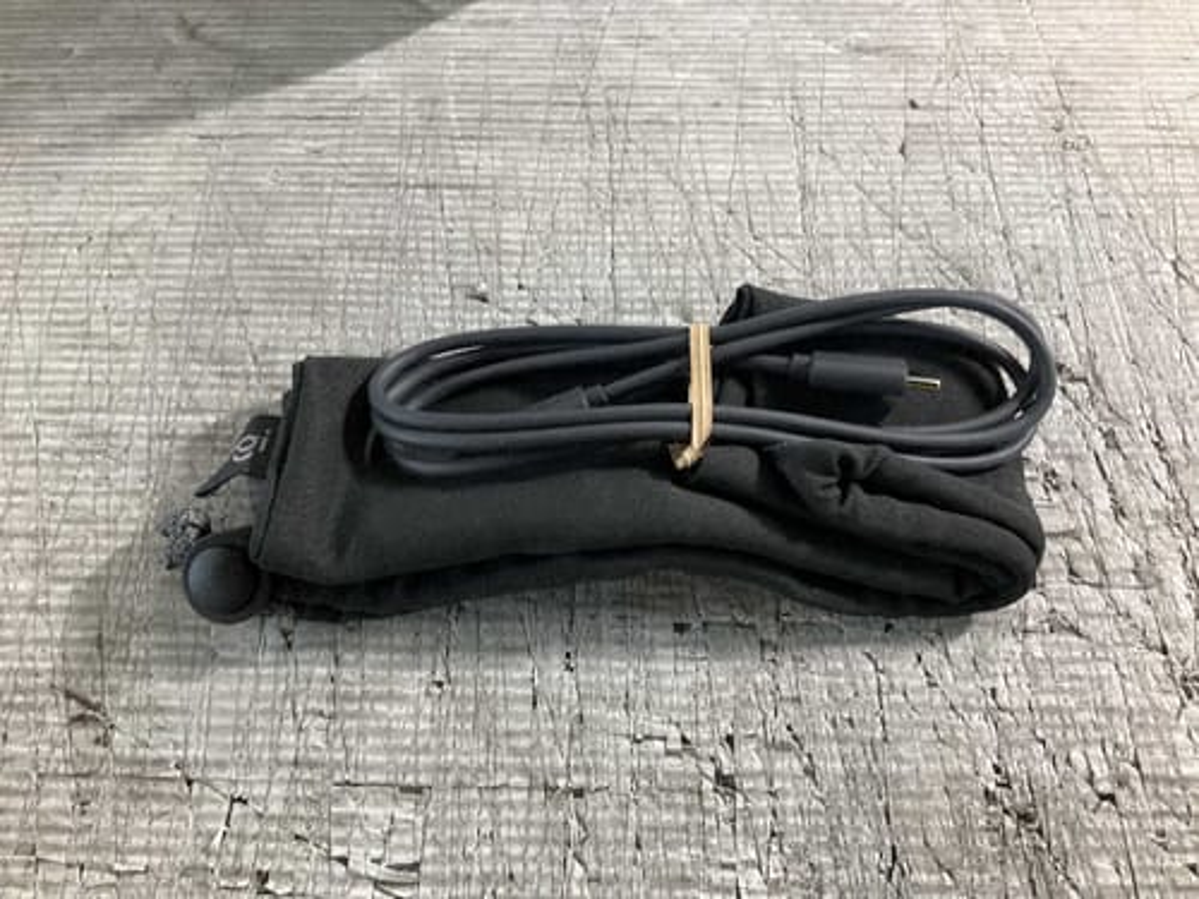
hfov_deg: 61.7
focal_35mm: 29
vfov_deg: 48.2
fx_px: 1004
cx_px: 600
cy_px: 450
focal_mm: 3
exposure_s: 1/50
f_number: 1.8
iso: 100
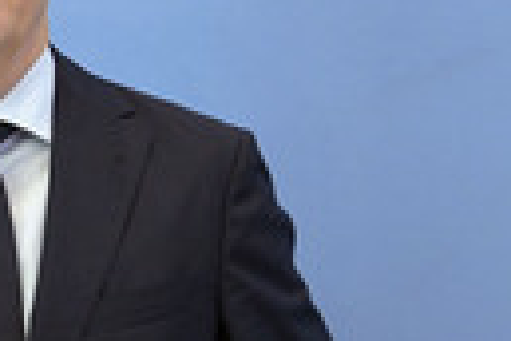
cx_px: -18
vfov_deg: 7.6
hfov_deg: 11.2
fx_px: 2569
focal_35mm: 181
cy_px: 262
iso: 3200
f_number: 5.6
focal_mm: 52
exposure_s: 1/500
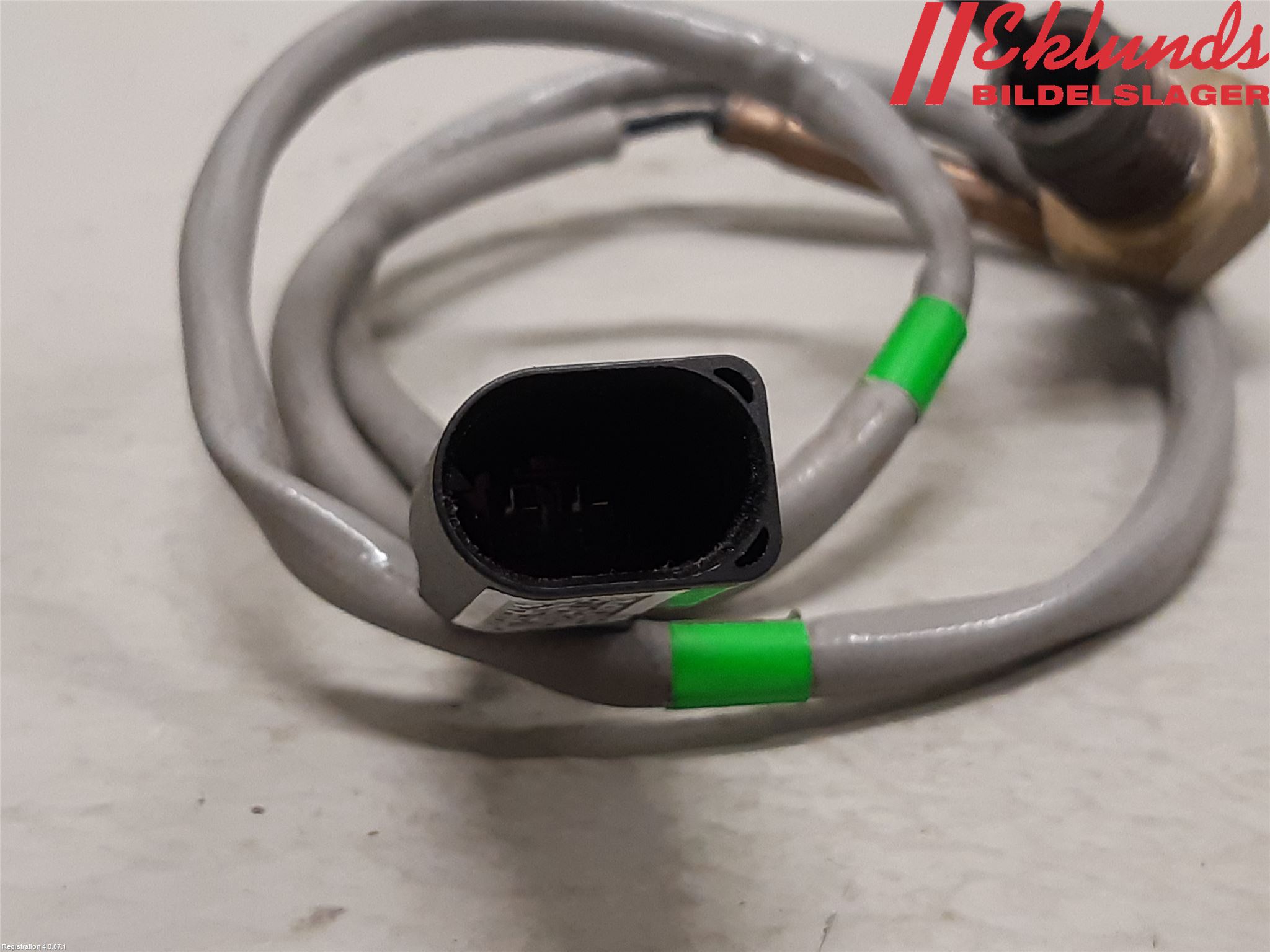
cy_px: 476
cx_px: 635
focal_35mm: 26
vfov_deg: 53.1
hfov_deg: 67.3
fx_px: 954
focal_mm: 3.93
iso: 160
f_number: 1.7
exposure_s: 1/50
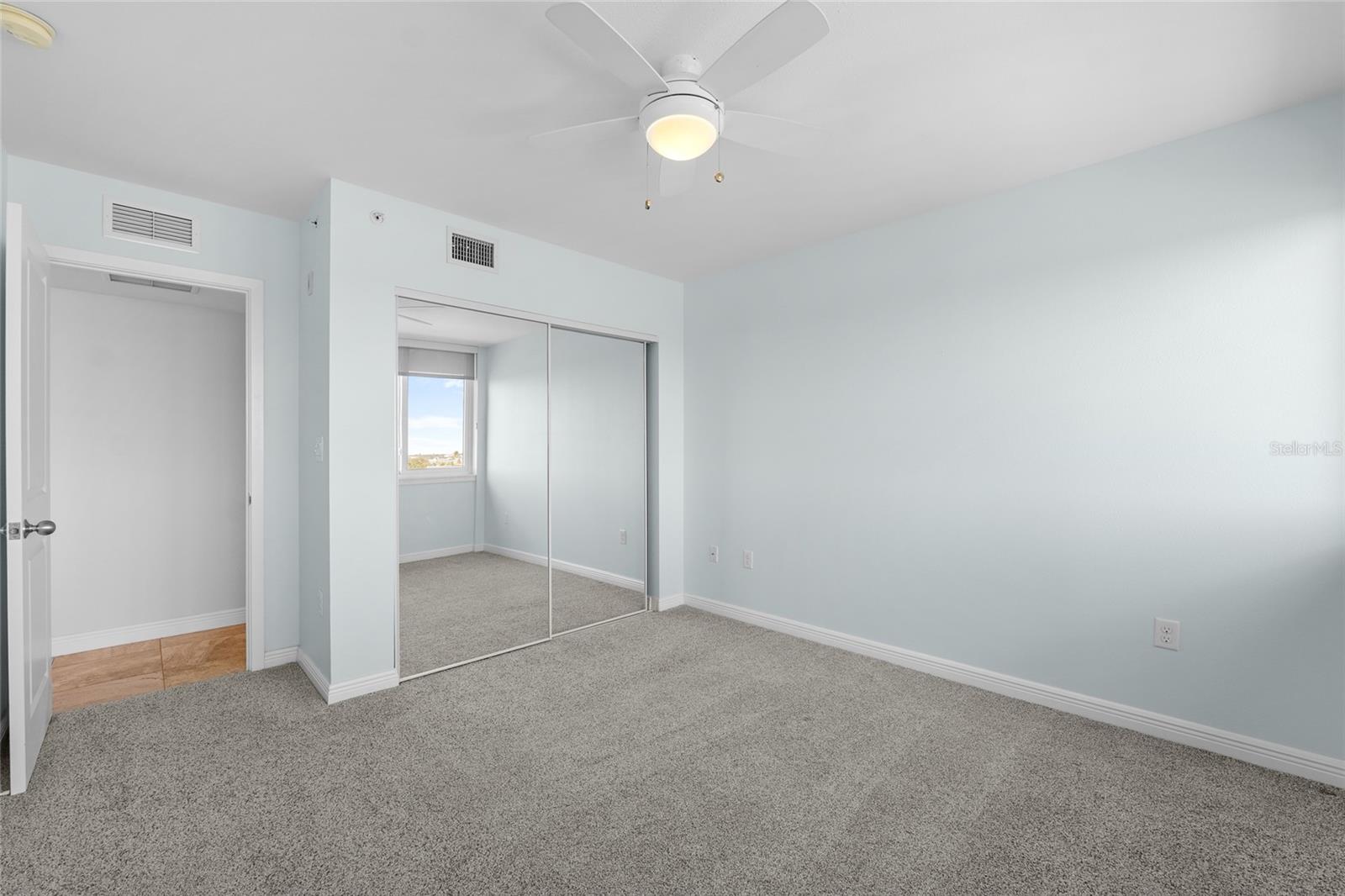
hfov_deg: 104.3
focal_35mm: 14
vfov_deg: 81.2
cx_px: 672
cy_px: 448
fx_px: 523
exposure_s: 1/25
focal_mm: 14
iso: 400
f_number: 8
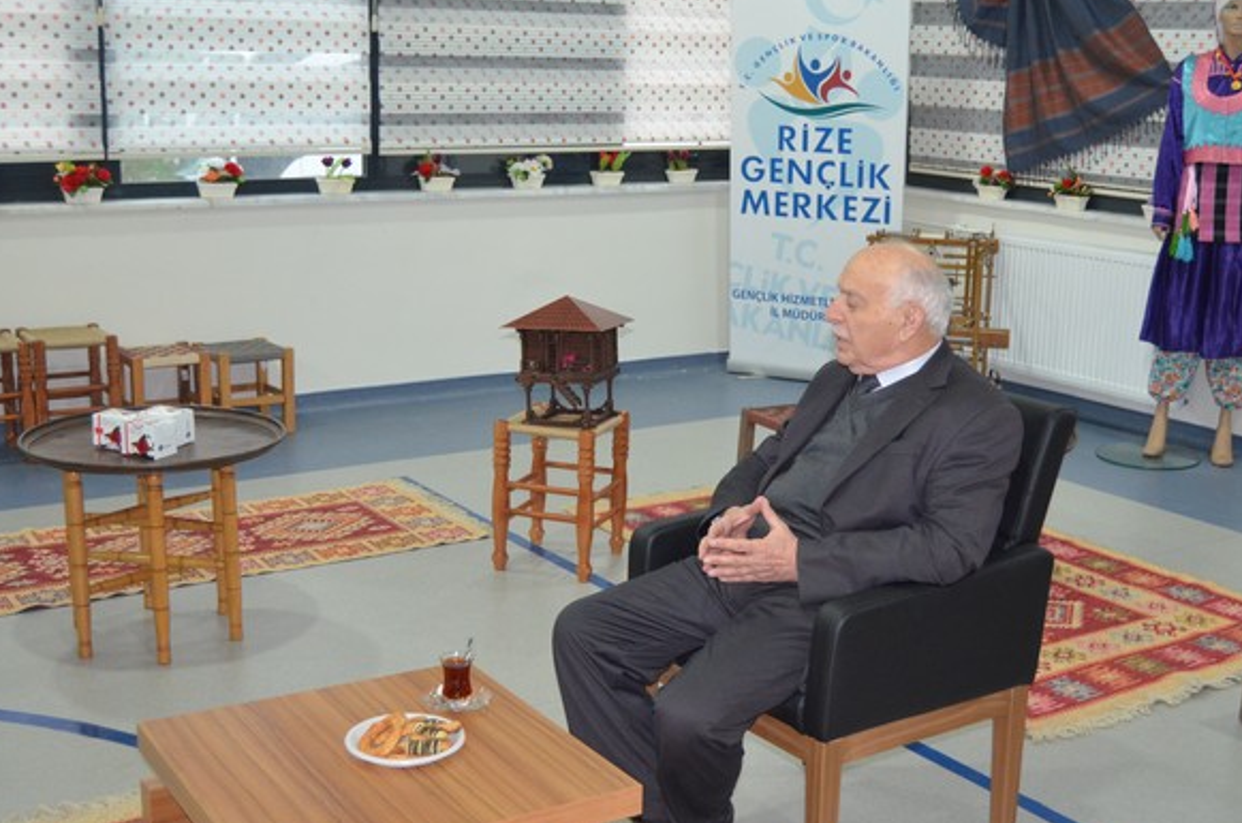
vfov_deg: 29.7
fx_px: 1550
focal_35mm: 45
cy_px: 406
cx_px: 667
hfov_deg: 43.6
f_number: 4
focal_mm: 26
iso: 1800
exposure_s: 1/60
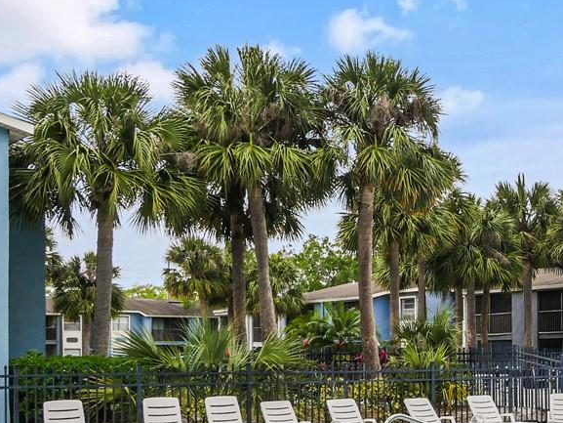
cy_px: 363
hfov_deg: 29.3
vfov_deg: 23.5
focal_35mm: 61
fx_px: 992
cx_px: 582
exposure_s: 1/400
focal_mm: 11
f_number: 8
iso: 200
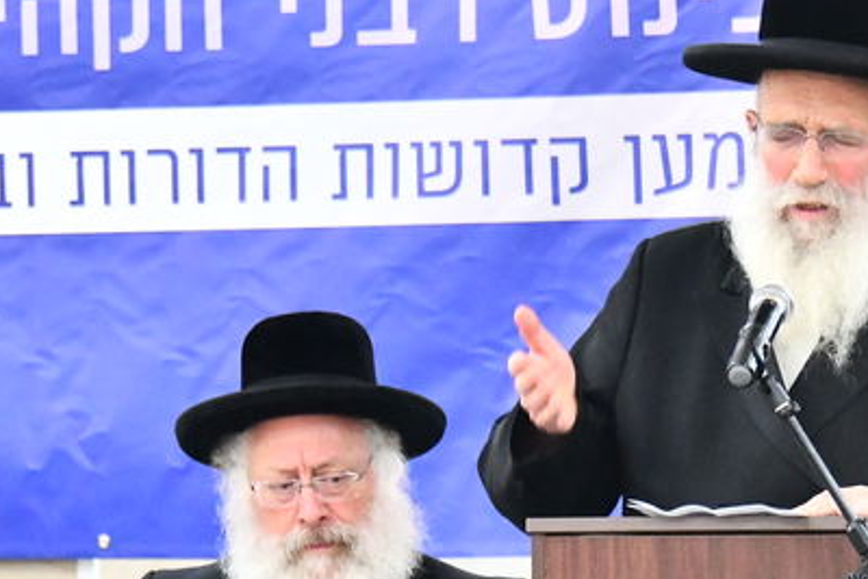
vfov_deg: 3.4
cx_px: 573
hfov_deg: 5.1
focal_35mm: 406
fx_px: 9792
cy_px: 556
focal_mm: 116
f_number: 5.6
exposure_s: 1/125
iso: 4000
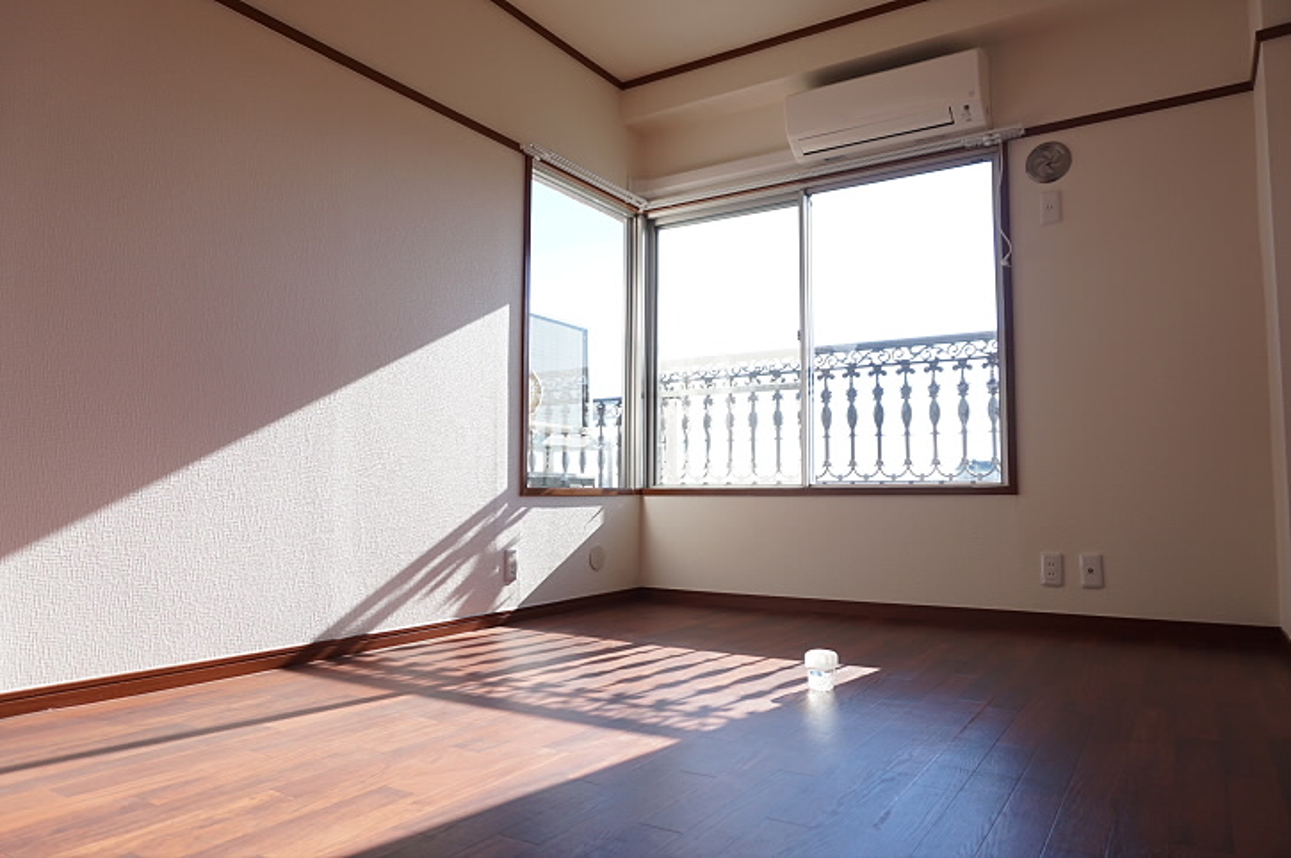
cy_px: 429
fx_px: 860
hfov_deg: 73.8
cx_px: 646
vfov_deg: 53.0
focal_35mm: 24
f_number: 4.5
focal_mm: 16
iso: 100
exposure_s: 1/160
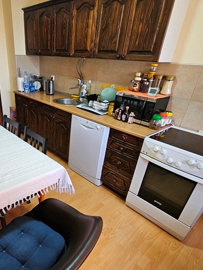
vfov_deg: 78.2
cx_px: 61
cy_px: 160
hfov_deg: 61.2
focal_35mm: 21
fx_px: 164
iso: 320
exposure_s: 1/50
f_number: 2.2
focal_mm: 2.2
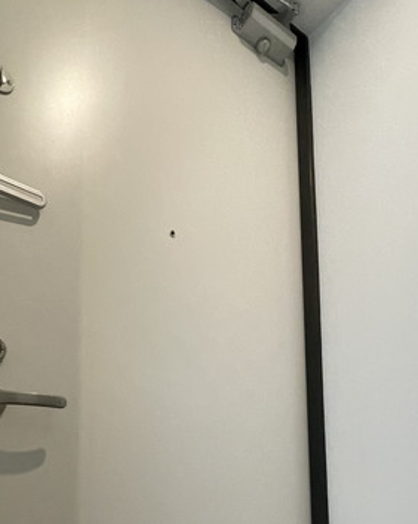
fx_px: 480
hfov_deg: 47.0
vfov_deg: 51.9
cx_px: 191
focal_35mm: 31
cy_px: 450
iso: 320
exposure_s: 1/100
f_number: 2.4
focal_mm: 1.55
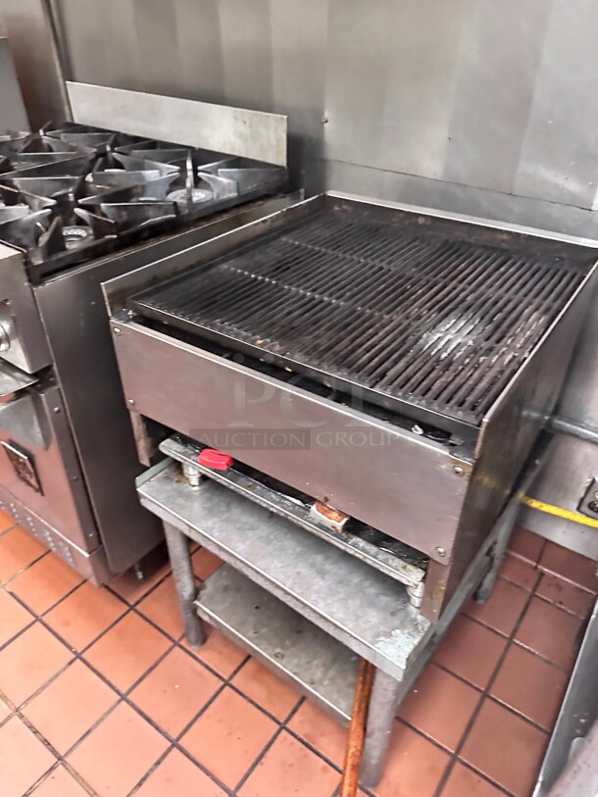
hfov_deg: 56.8
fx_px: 553
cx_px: 299
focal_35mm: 24
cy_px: 398
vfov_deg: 71.6
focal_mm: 6.86
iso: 800
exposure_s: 1/40
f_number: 1.78
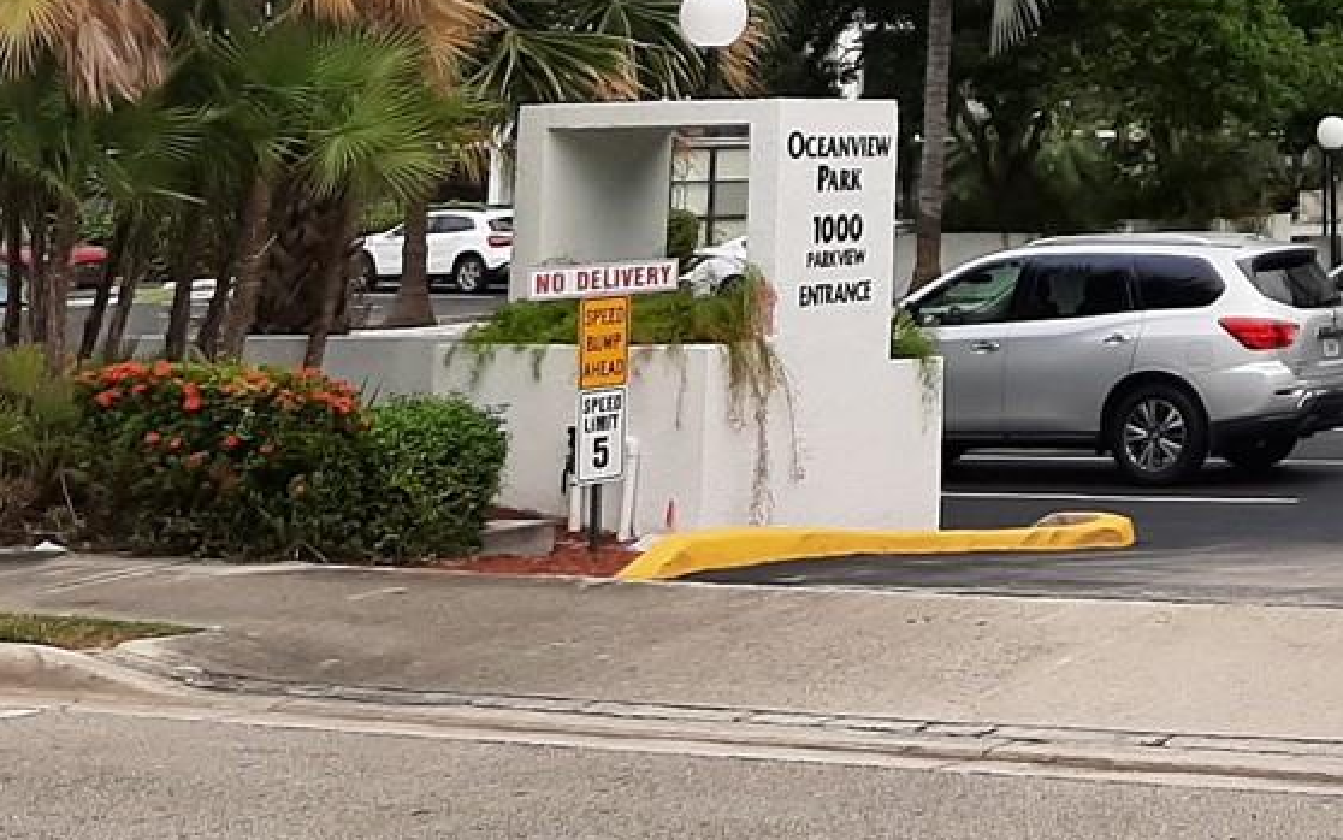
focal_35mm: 79
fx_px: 2892
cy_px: -513
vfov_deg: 15.0
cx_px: 1461
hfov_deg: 24.5
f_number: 1.7
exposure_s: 1/524
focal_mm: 3.93
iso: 40
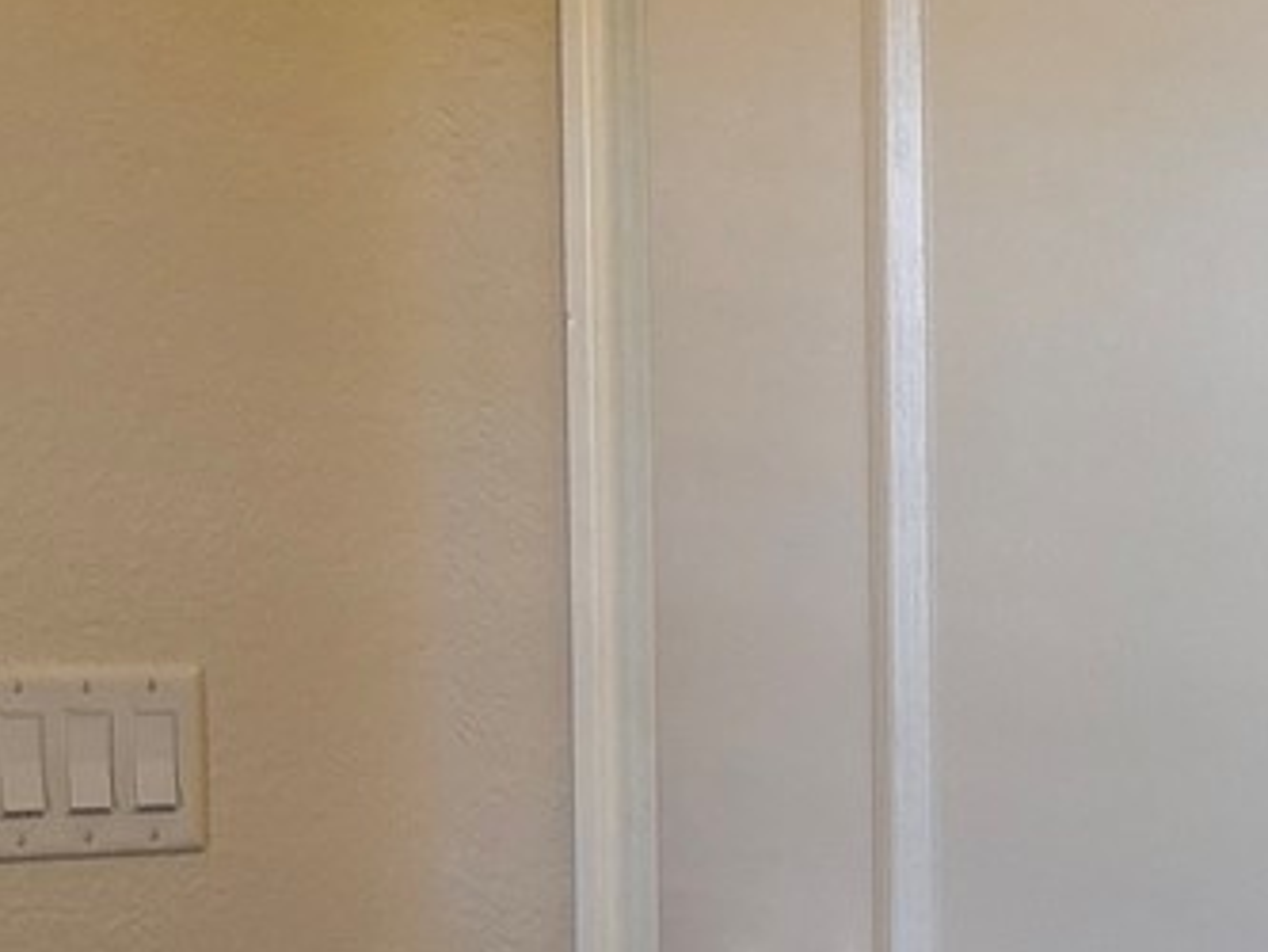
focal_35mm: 125
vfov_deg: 11.8
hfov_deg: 14.7
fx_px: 4580
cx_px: 1881
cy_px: 807
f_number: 1.6
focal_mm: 5.96
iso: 100
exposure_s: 1/60
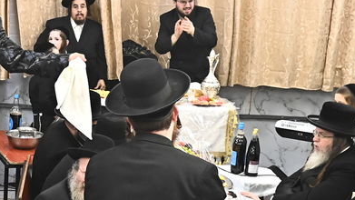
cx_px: -52
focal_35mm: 90
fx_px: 847
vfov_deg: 13.4
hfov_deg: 22.1
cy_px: 87
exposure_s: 1/200
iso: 2000
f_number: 4
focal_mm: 24
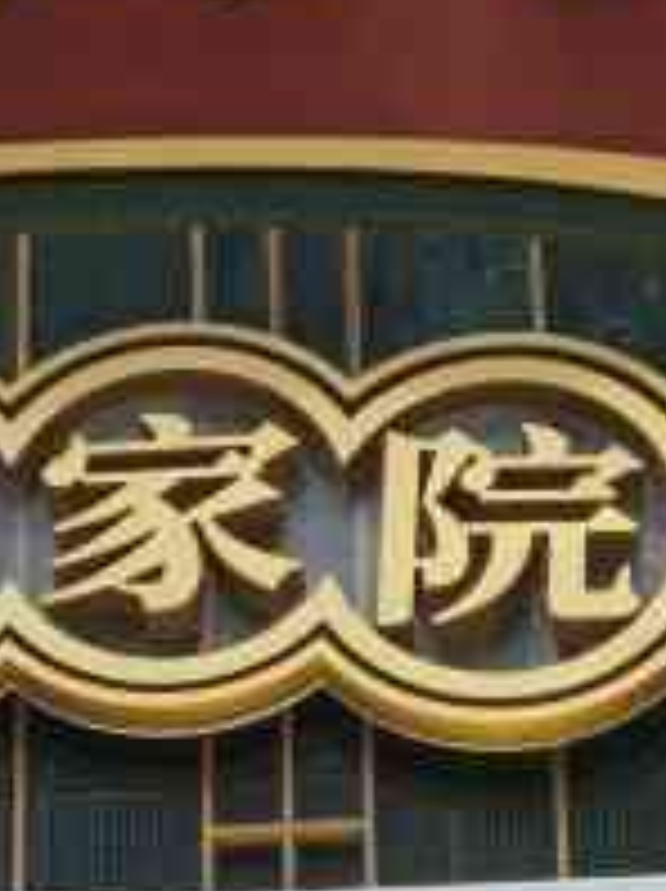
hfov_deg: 6.3
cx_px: 45
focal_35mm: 236
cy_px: 605
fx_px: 6067
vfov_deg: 8.4
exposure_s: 1/1667
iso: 50
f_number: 1.9
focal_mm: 6.71
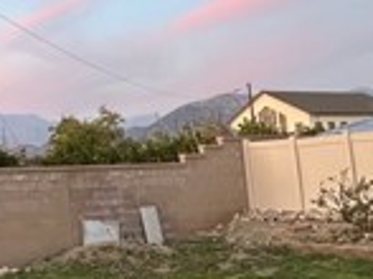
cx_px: -96
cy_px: 81
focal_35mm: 61
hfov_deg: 27.2
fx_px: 657
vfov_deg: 23.8
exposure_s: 1/99
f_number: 2.2
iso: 200
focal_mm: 2.22
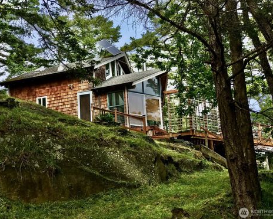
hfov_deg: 31.5
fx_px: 485
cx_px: 139
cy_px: 110
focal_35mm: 60
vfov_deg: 25.4
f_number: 2.8
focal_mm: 6.6
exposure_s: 1/206
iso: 20
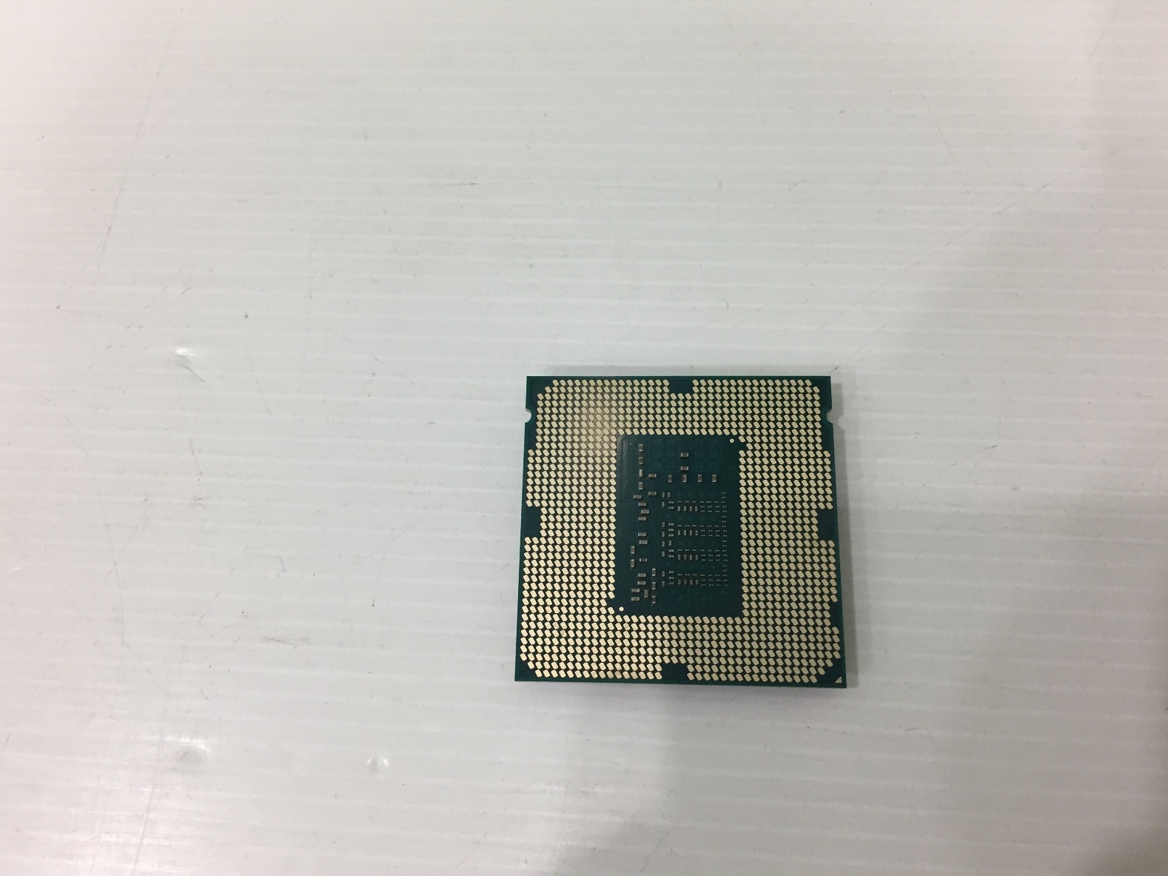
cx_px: 573
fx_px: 1012
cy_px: 449
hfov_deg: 60.0
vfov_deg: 46.8
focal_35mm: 30
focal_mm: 4.15
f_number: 2.2
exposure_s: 1/33
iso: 64
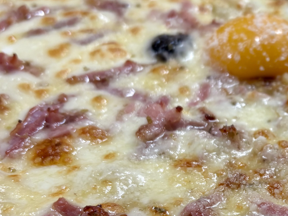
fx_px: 557
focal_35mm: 67
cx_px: 275
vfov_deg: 21.7
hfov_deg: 27.6
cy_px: 166
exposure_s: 1/50
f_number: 1.6
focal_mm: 5.96
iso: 100
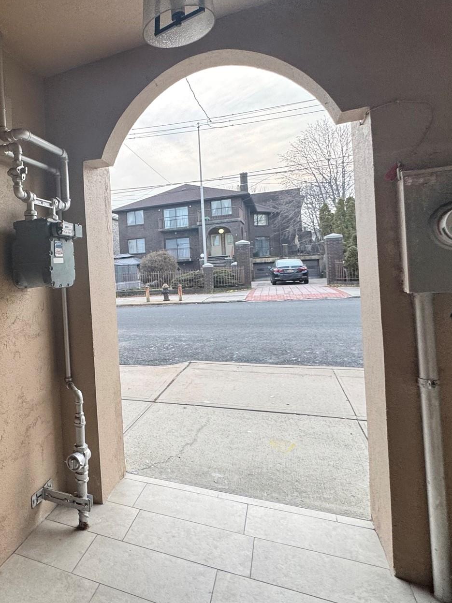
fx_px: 400
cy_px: 274
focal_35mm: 23
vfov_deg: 73.8
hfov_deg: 53.5
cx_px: 69
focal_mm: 2.22
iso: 200
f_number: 2.2
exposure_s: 1/120
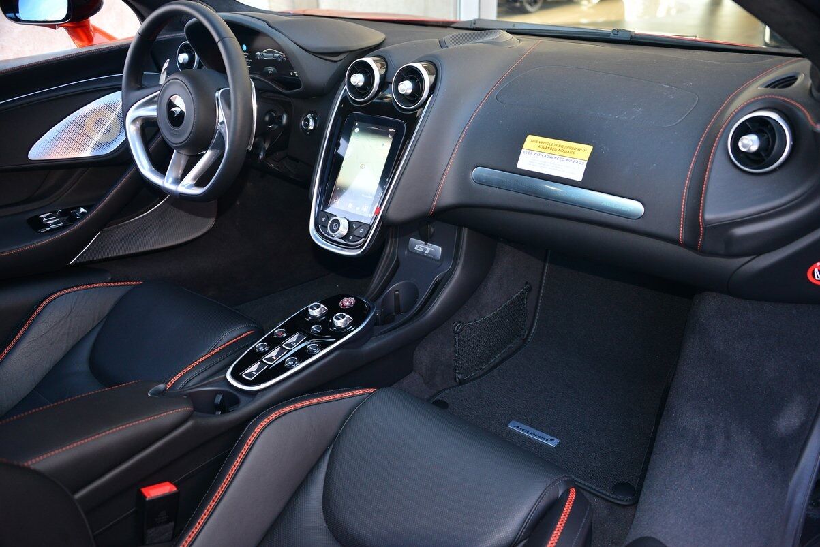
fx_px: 729
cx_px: 410
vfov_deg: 41.1
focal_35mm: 32
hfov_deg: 58.7
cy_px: 274
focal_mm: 32
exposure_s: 1/100
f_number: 3.5
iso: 640
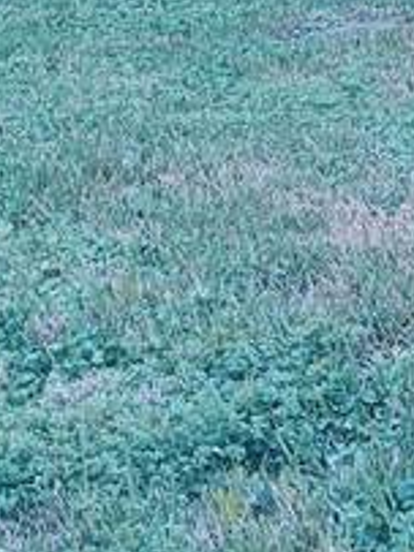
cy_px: -642
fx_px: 1963
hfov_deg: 11.1
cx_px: 771
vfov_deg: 13.2
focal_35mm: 123
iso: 50
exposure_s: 1/370
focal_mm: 5.96
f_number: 1.6
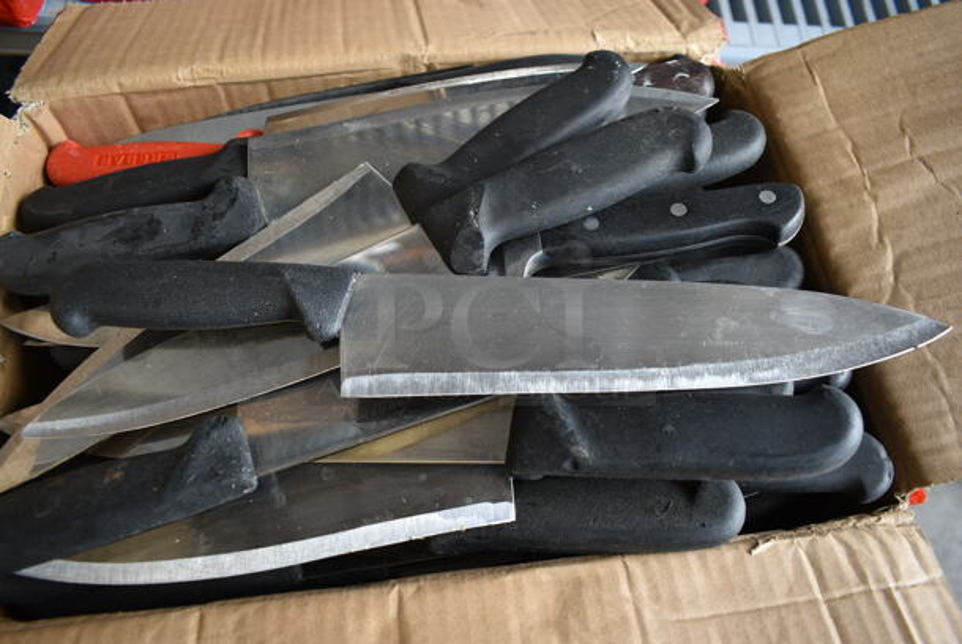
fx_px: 722
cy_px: 322
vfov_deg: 48.0
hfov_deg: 67.3
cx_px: 481
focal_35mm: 27
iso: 125
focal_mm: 18
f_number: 3.5
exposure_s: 1/30
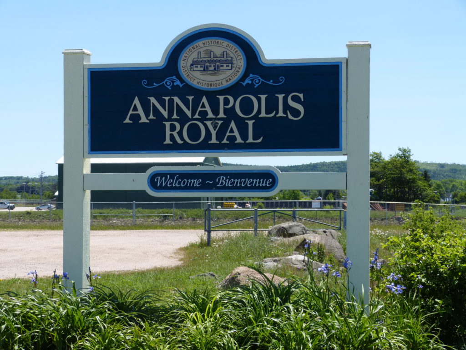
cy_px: 175
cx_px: 233
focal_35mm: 78
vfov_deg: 18.9
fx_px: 1050
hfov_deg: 25.0
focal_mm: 14.1
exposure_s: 1/800
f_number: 4
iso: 100
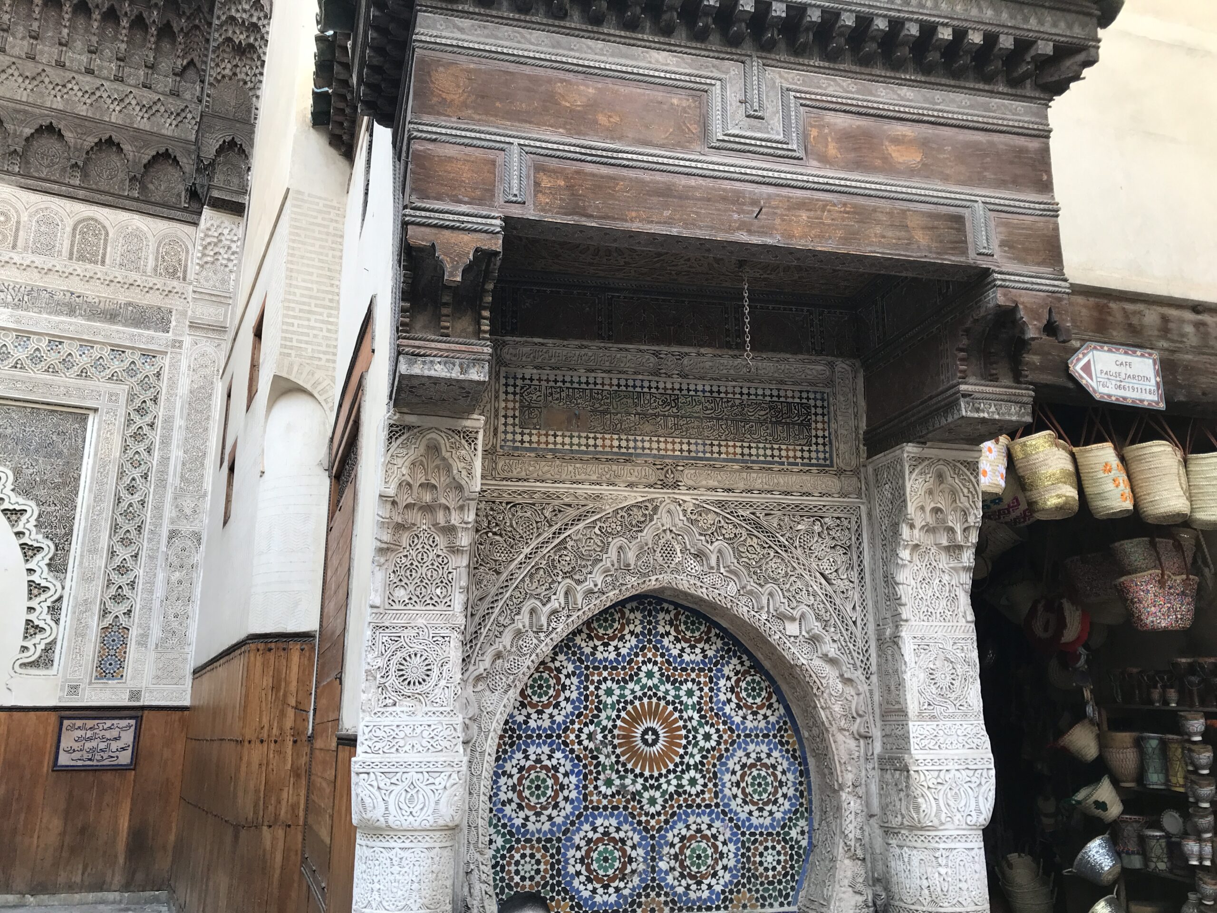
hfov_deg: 63.4
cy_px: 456
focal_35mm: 28
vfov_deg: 49.7
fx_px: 984
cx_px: 608
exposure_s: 1/153
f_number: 1.8
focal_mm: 3.99
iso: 20
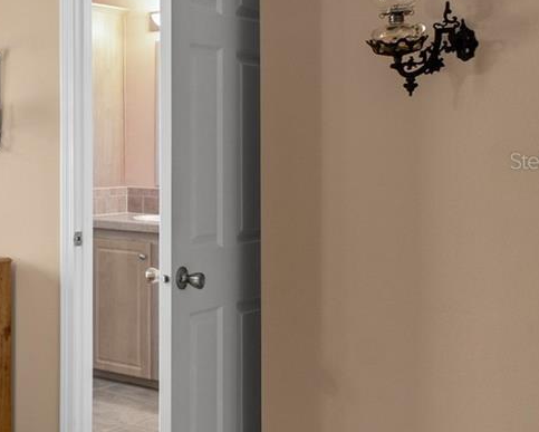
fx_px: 967
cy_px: 161
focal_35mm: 61
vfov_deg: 25.1
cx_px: -283
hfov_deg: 24.1
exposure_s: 1/5
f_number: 8
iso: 250
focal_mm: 13
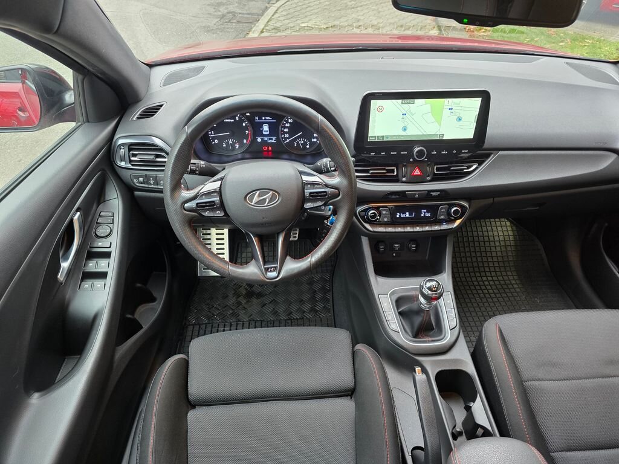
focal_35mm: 23
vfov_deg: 58.9
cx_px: 310
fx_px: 411
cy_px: 232
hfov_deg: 73.9
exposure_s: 1/50
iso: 250
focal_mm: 6.3
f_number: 1.7
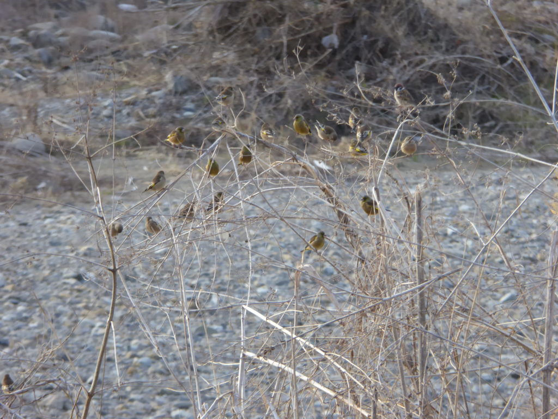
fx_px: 11606
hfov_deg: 2.8
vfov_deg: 2.1
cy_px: 210
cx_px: 279
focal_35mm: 720
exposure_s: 1/125
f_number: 6.4
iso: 250
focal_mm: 129
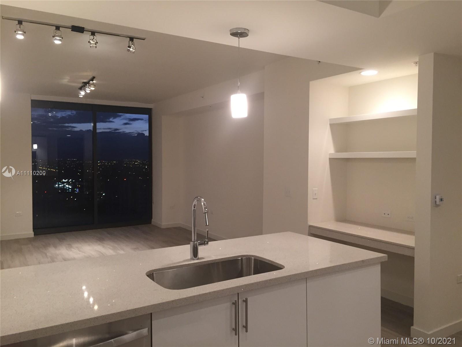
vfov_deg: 48.2
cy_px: 174
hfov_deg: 61.7
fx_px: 387
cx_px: 231
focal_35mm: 29
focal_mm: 4.15
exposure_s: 1/30
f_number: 2.2
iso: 100
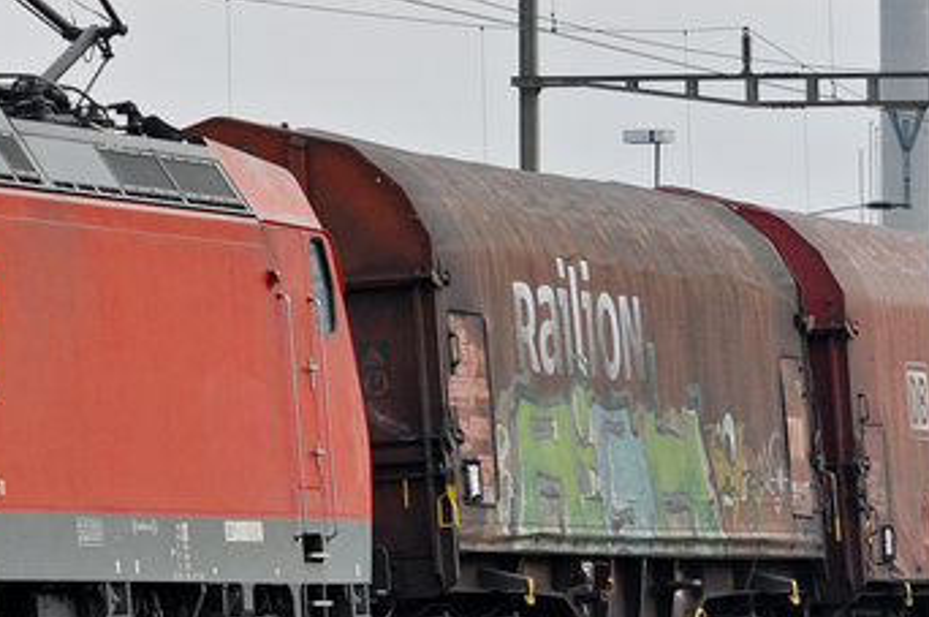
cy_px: 183
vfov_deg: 3.7
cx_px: -234
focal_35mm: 368
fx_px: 9483
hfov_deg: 5.6
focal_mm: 70
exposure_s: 1/800
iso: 400
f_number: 4
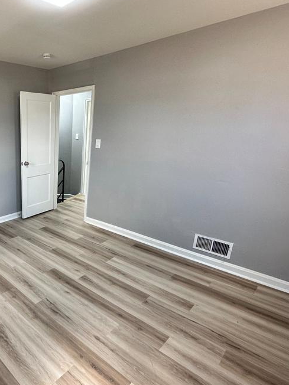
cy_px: 199
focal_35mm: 22
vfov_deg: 76.4
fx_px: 245
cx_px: 26
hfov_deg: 53.1
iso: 125
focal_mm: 2.22
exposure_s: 1/120
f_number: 2.2
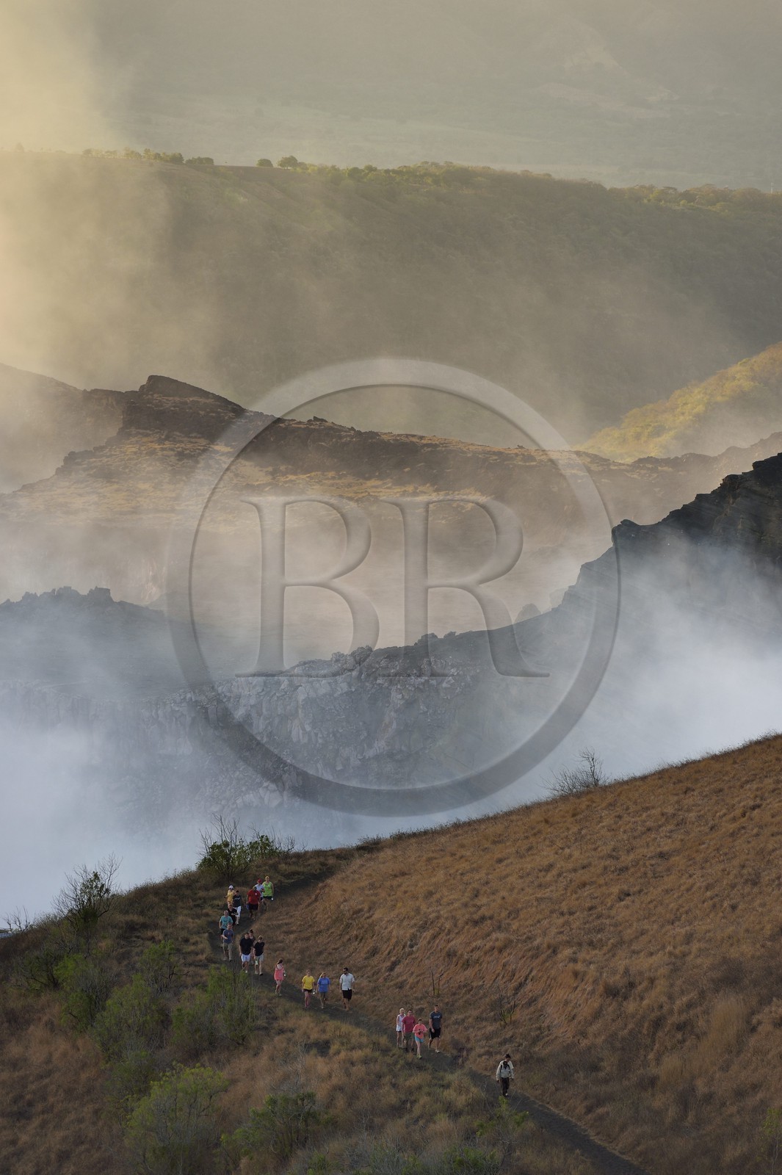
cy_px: 588
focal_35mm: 200
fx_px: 6523
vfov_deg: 10.3
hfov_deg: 6.9
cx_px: 391
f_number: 6.3
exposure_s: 1/250
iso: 200
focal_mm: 200
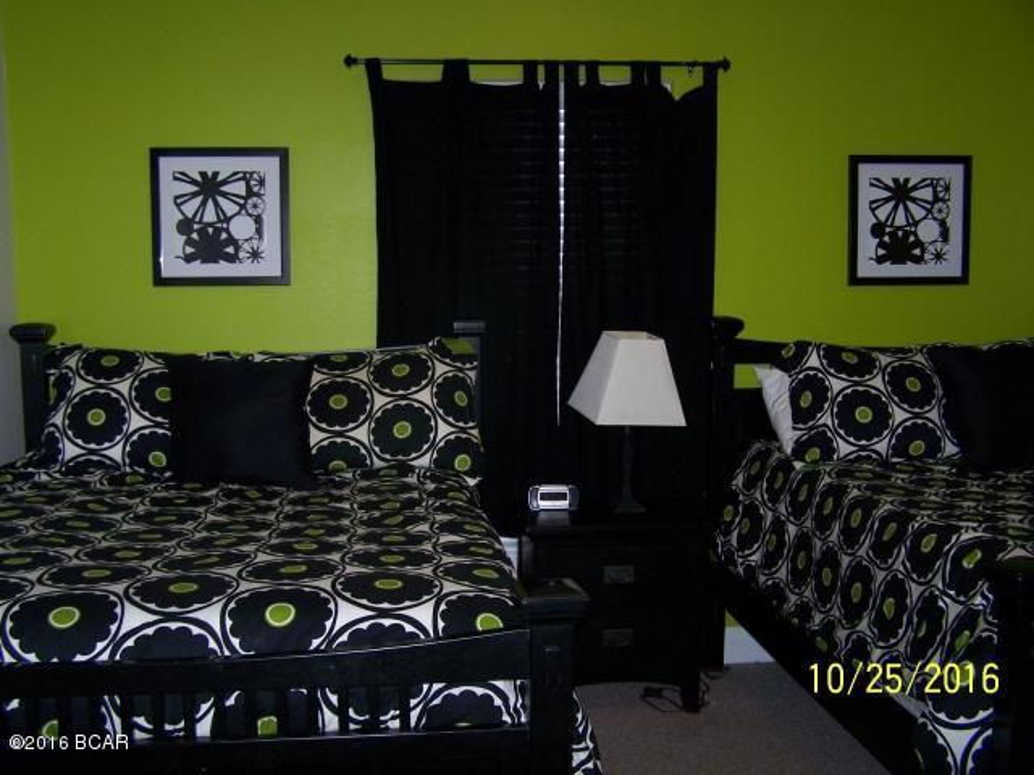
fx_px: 1135
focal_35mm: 38
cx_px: 517
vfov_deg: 37.7
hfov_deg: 49.0
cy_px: 388
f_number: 2.8
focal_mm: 6.3
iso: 80
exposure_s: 1/60
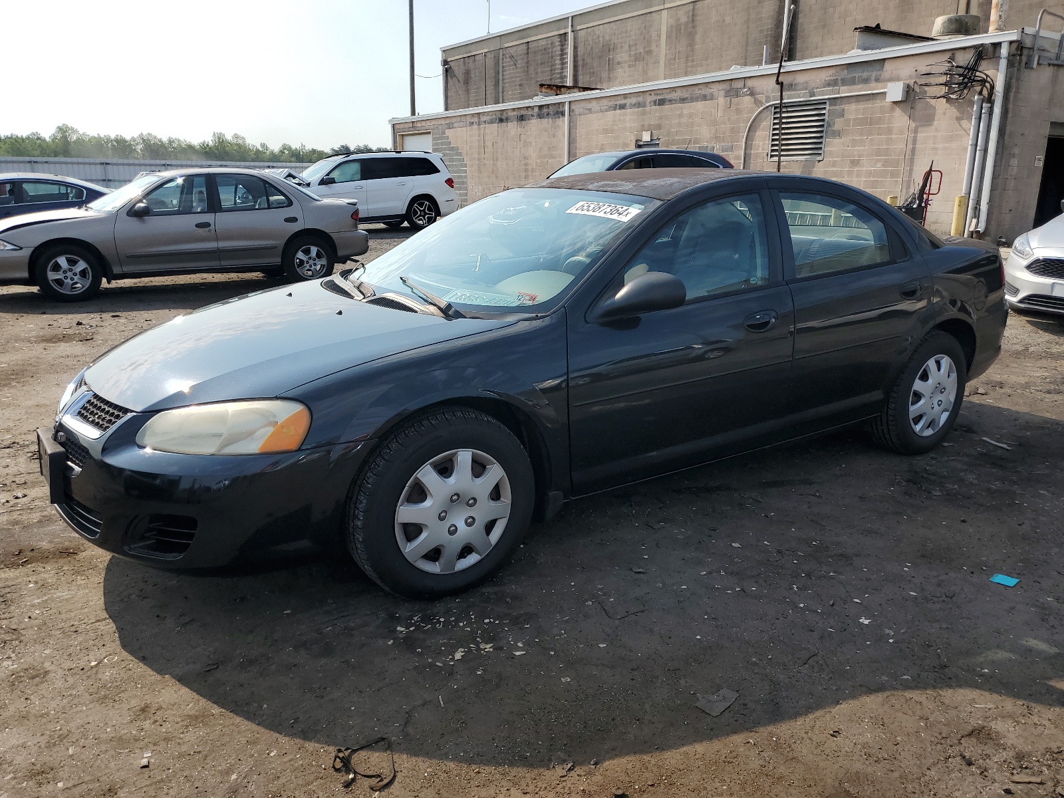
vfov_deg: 53.1
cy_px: 399
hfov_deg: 67.3
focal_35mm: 26
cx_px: 532
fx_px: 799
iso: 50
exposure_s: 1/3333
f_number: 1.5
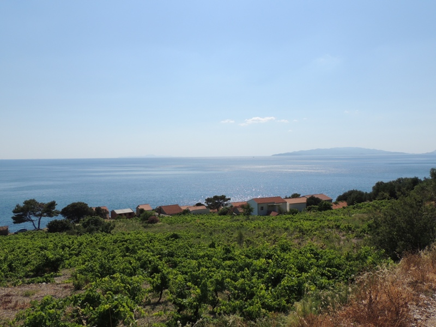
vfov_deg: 49.7
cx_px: 218
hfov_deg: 63.4
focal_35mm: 28
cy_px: 164
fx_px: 353
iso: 100
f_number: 3.8
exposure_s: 1/1600
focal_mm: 4.9
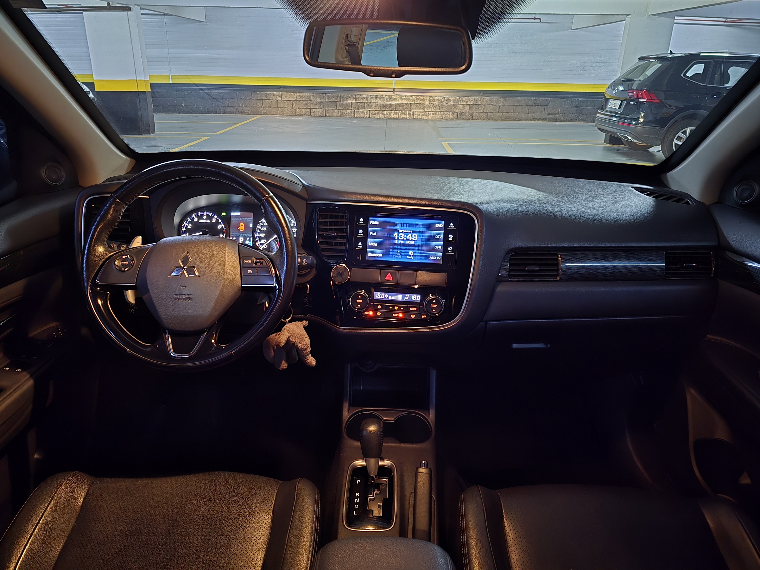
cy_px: 285
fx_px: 505
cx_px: 380
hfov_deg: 73.9
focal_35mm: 23
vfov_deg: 58.9
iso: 2500
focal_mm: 6.3
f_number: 1.7
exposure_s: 1/24
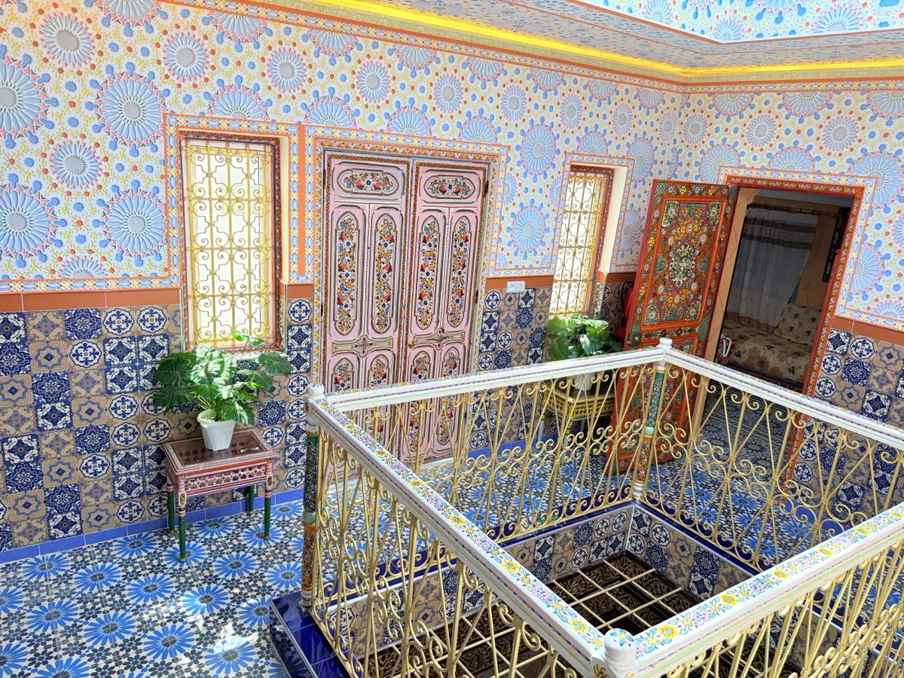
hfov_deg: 71.6
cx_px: 452
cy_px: 339
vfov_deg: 56.8
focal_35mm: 24
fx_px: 627
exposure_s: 1/528
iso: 100
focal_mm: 6.76
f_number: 1.78
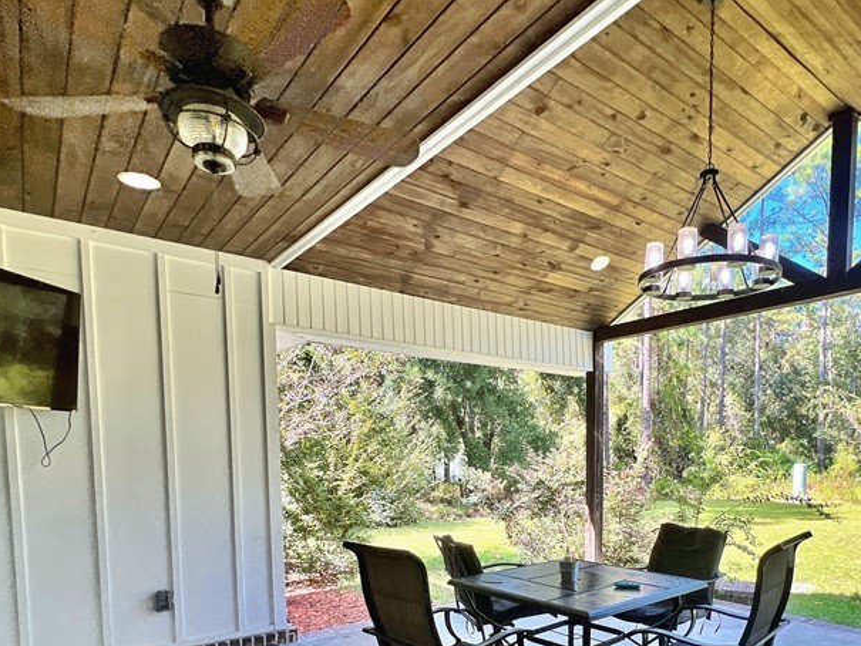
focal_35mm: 22
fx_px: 547
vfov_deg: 57.4
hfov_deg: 75.5
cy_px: 499
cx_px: 519
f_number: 1.8
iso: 32
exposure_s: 1/156
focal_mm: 1.57
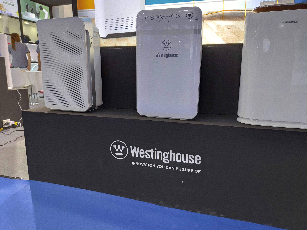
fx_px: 231
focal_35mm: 26
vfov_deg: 53.1
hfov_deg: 67.3
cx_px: 154
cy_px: 115
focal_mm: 4.75
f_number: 1.75
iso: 885
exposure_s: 1/100
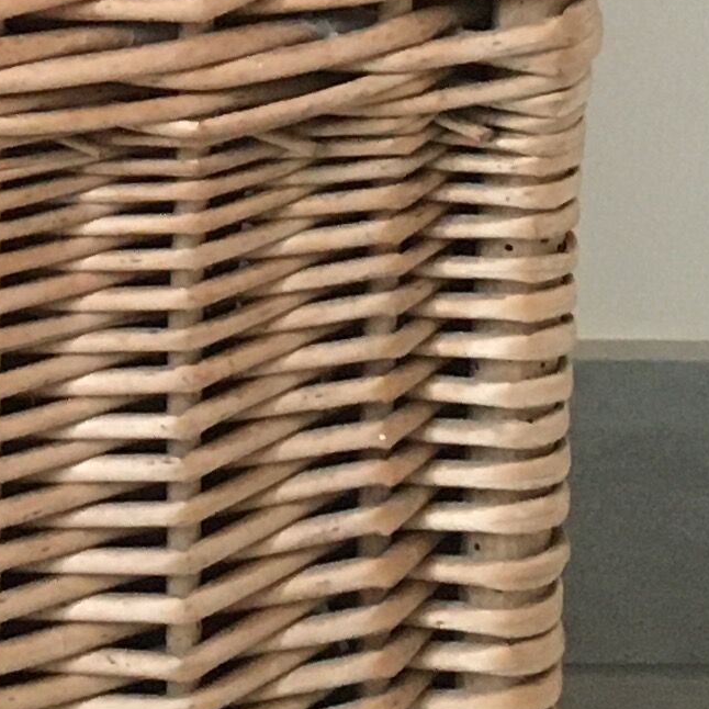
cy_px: -719
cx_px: -289
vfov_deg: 10.1
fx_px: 3708
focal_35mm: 160
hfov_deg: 10.6
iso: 200
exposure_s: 1/33
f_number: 2.2
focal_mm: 4.15
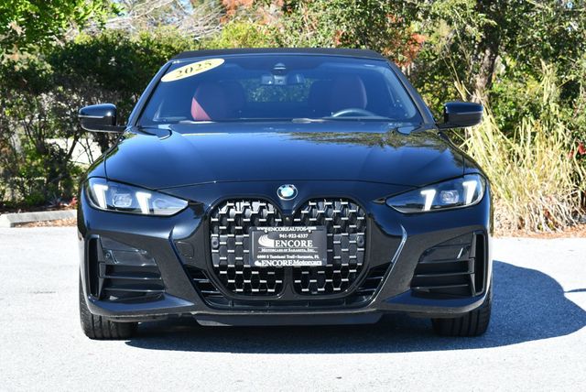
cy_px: 196
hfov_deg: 19.6
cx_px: 293
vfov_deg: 13.2
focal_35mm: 104
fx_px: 1694
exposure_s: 1/250
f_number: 8
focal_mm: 52
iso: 200
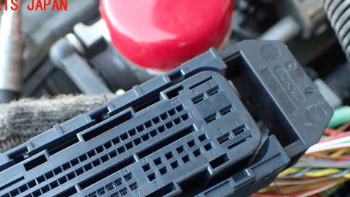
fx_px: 464
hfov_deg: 41.3
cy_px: 164
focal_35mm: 50
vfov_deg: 23.5
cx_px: 155
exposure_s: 1/50
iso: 200
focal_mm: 6.37
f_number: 2.5
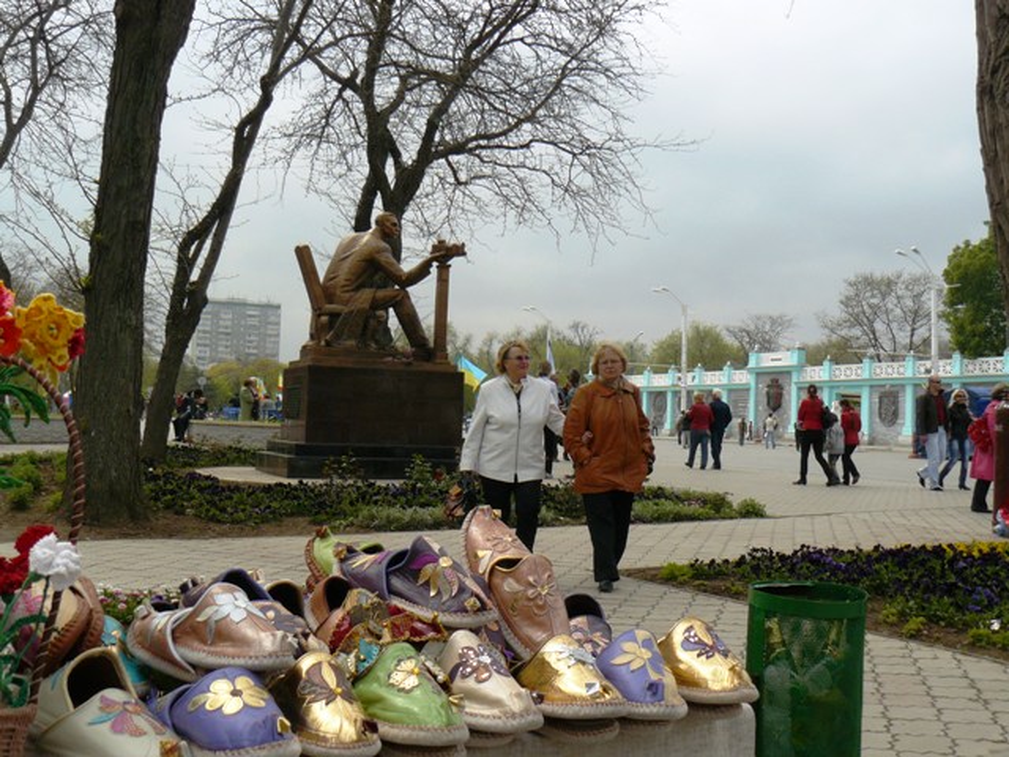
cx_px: 504
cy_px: 378
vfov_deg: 38.7
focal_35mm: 37
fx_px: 1078
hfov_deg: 50.1
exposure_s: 1/400
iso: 100
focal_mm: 6.1
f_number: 5.6
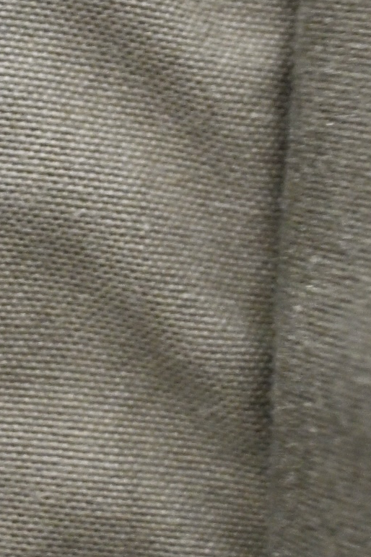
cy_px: 113
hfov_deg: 9.0
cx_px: -176
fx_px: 2297
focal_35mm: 148
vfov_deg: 13.8
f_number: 5
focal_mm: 33
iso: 800
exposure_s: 1/10
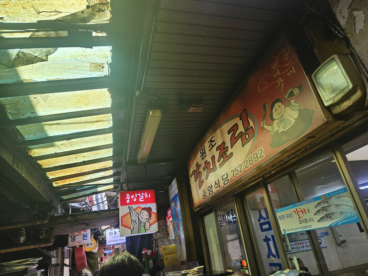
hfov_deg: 73.9
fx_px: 245
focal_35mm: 23
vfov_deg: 58.9
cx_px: 184
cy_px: 138
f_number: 1.8
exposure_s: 1/180
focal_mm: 5.4
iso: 80
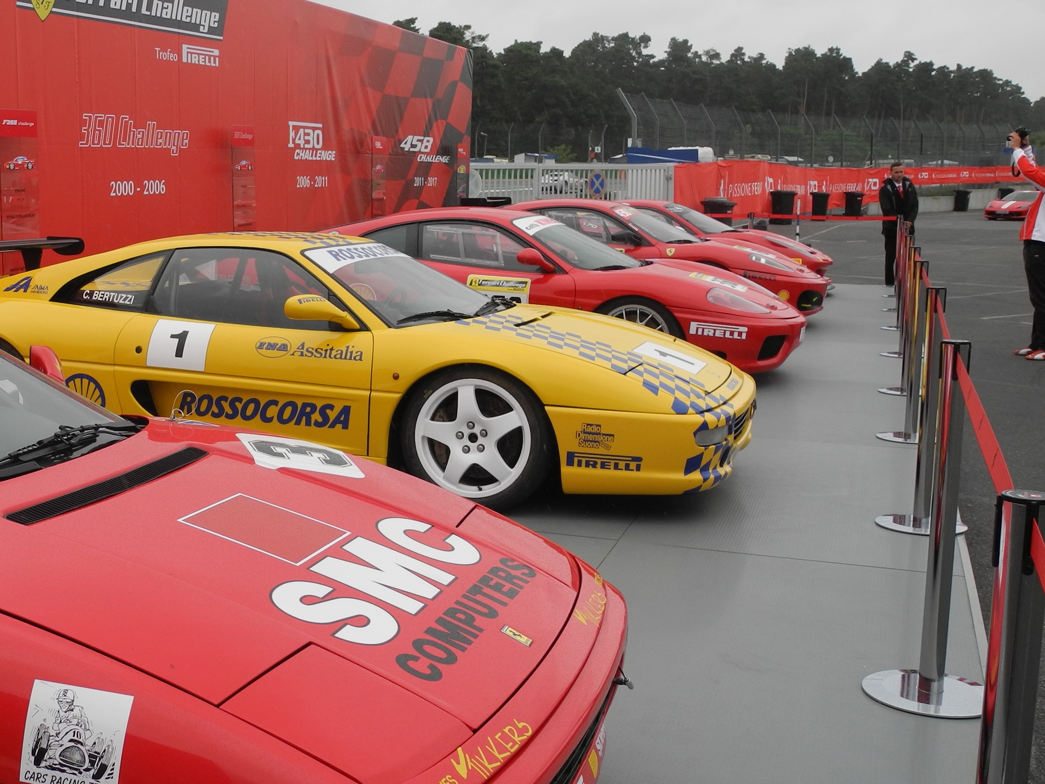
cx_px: 209
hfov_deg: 40.4
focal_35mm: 45
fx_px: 1358
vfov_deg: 32.2
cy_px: 377
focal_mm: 6
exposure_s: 1/640
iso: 100
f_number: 2.8
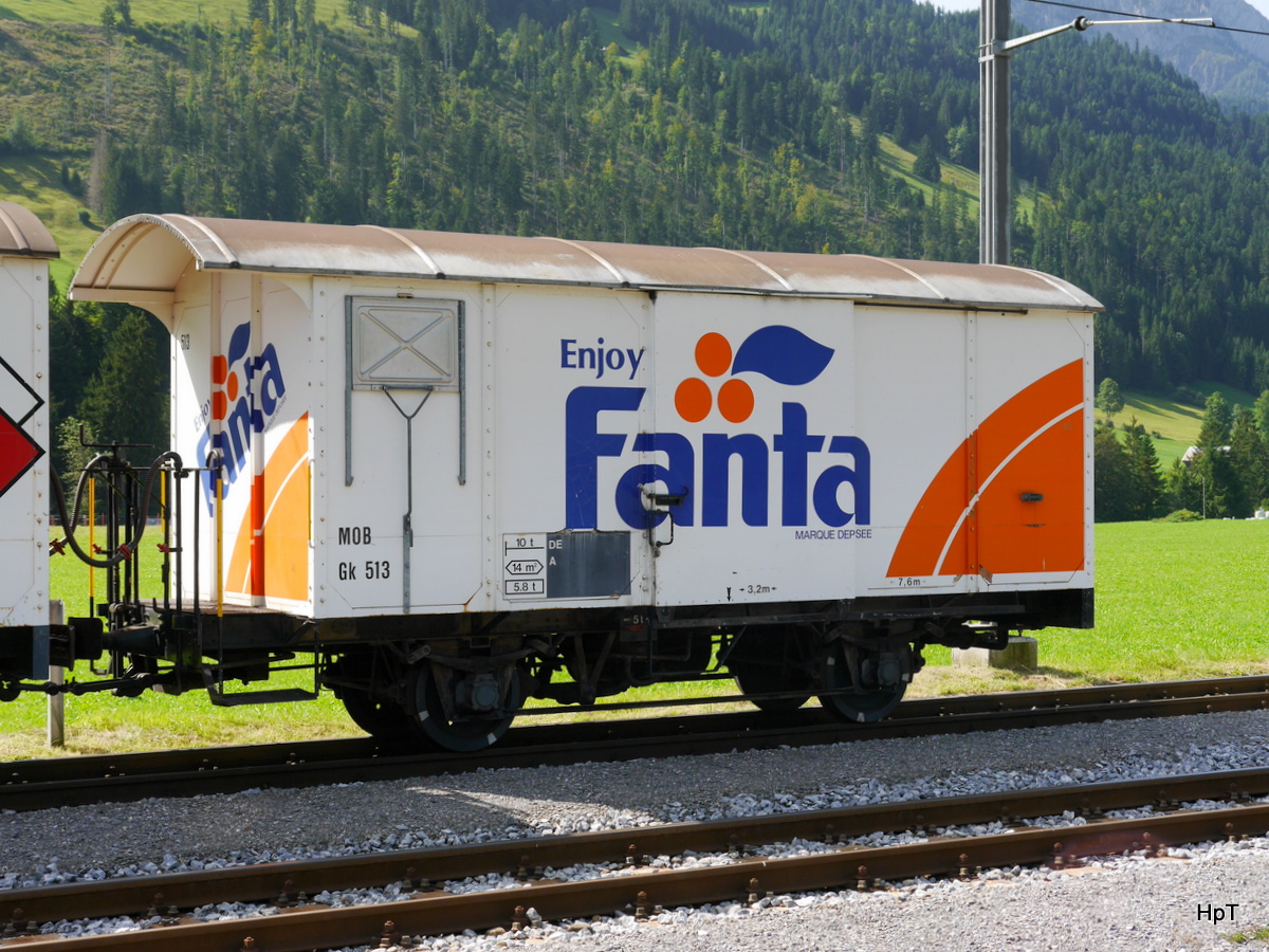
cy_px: 476
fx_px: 2126
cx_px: 634
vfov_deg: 25.2
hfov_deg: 33.2
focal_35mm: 58
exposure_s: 1/250
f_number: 7.1
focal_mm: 29
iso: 160
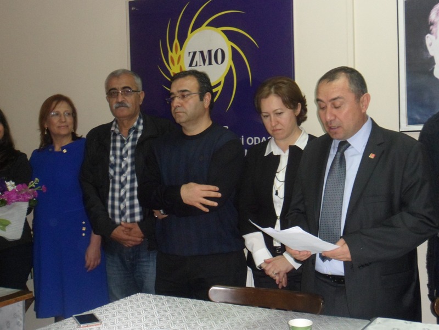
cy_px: 165
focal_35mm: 52
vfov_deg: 28.0
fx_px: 659
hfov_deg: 36.8
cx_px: 220
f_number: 4.3
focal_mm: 8.1
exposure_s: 1/30
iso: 480
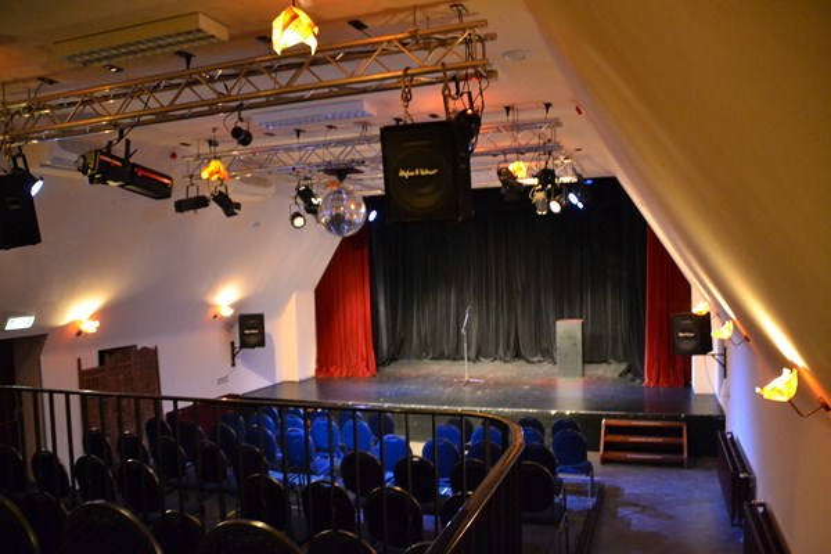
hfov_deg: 67.4
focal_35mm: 27
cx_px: 416
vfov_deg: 47.9
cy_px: 277
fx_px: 623
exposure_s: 1/13
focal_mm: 18
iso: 3200
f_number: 3.5
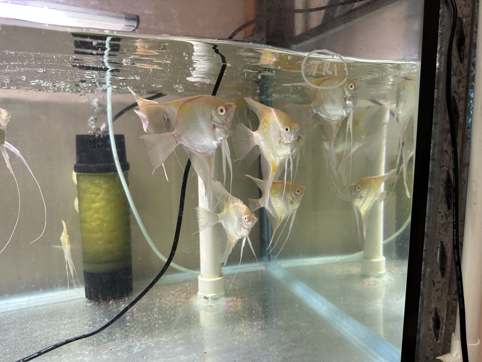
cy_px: 181
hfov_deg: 71.6
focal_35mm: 24
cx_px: 241
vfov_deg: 56.8
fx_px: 334
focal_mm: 6.86
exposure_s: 1/100
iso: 160
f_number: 1.78
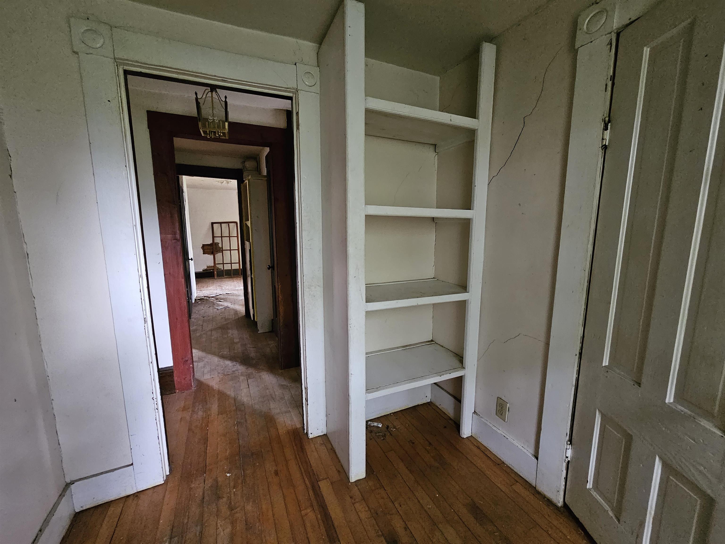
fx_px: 272
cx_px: 362
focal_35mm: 13
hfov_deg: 106.2
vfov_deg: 89.9
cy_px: 272
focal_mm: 2.2
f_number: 2.2
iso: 1000
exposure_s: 1/24
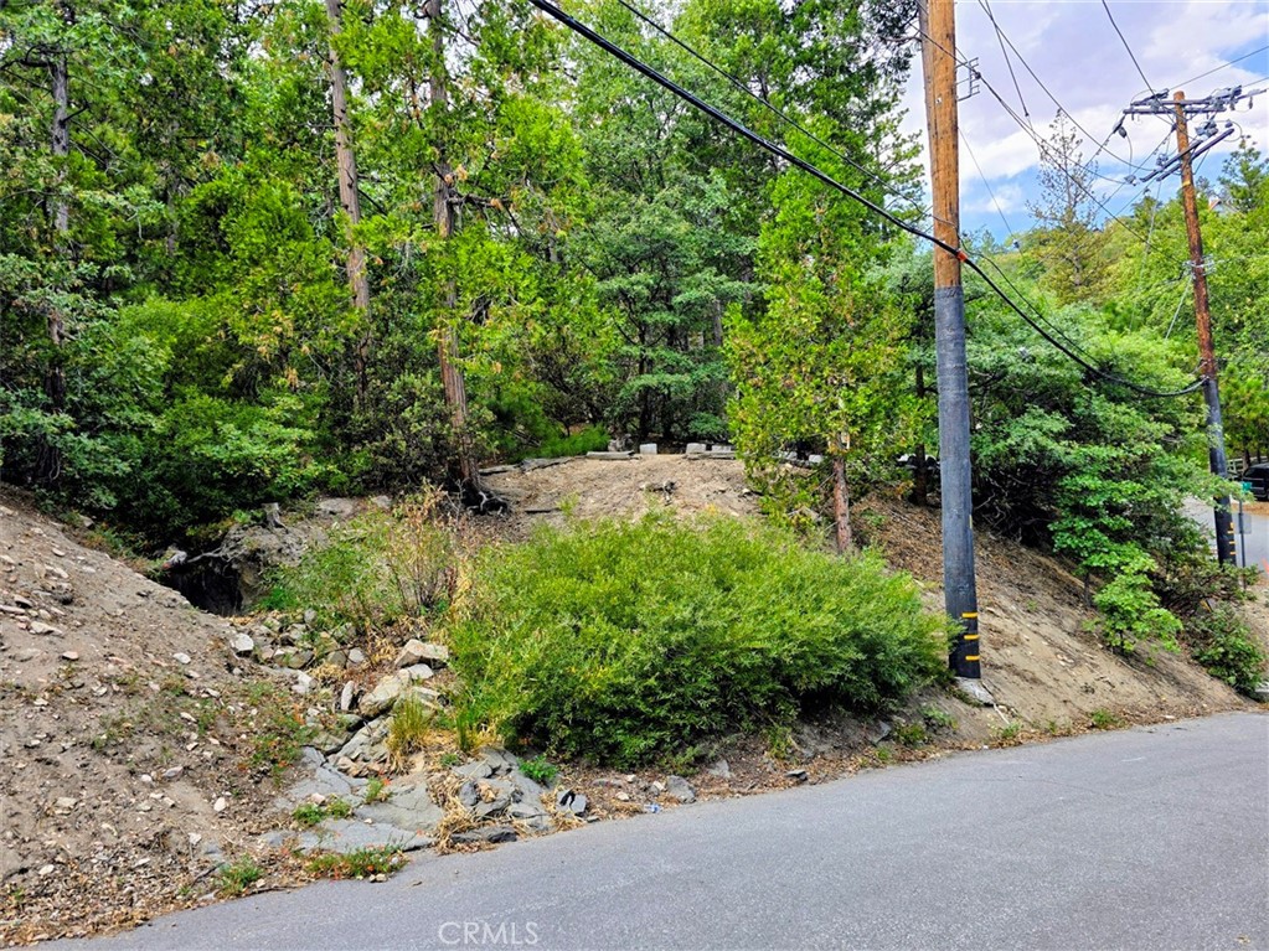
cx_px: 634
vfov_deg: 58.9
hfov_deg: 73.9
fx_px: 843
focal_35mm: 23
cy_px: 476
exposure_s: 1/298
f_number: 1.7
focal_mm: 6.3
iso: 12
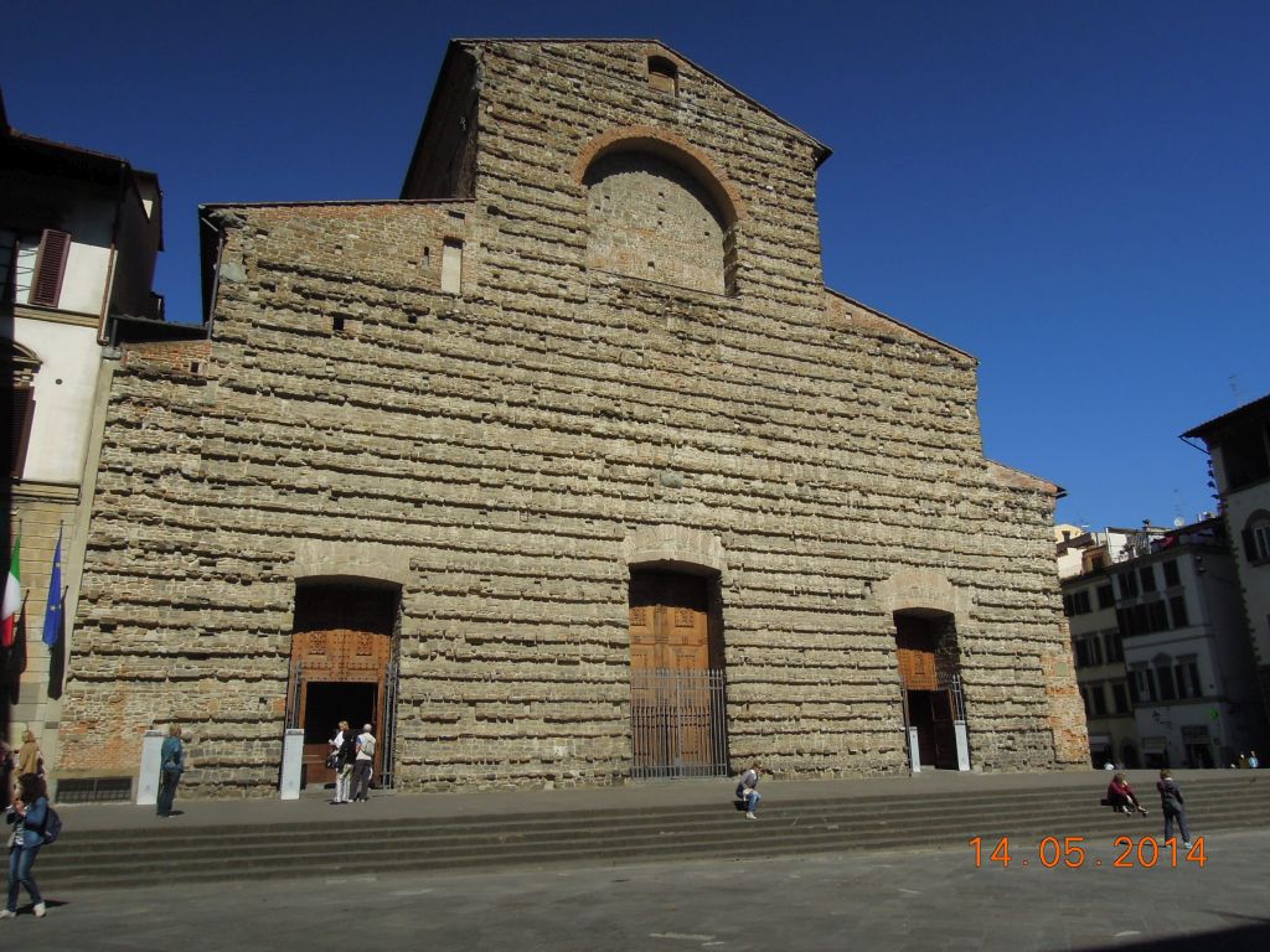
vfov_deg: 56.8
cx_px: 635
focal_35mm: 24
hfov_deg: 71.6
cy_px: 476
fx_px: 881
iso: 160
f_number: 5.6
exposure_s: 1/1250
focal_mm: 4.3
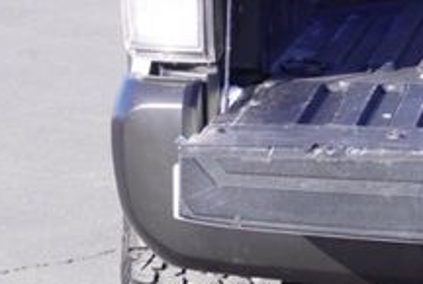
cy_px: -35
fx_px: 3509
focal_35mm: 298
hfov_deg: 6.7
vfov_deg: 4.6
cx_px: 742
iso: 100
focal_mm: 42
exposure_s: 1/100
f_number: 7.1
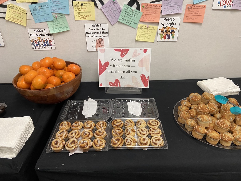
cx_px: 120
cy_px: 90
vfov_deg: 53.1
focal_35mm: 26
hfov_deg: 67.3
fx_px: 181
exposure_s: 1/60
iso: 125
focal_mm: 4.25
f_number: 1.8
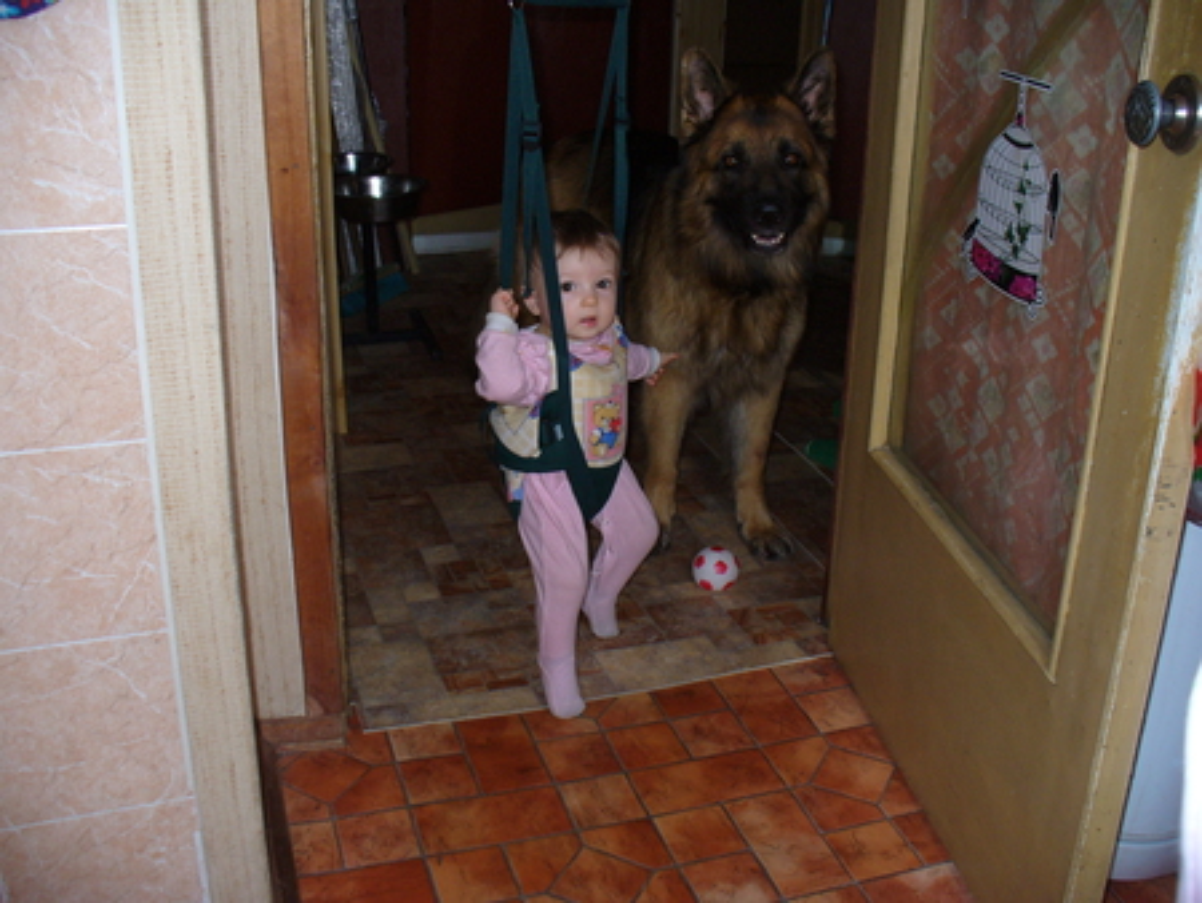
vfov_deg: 38.7
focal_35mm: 37
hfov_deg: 50.1
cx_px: 601
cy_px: 452
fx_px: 1285
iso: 100
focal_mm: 6.1
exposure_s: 1/60
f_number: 2.8
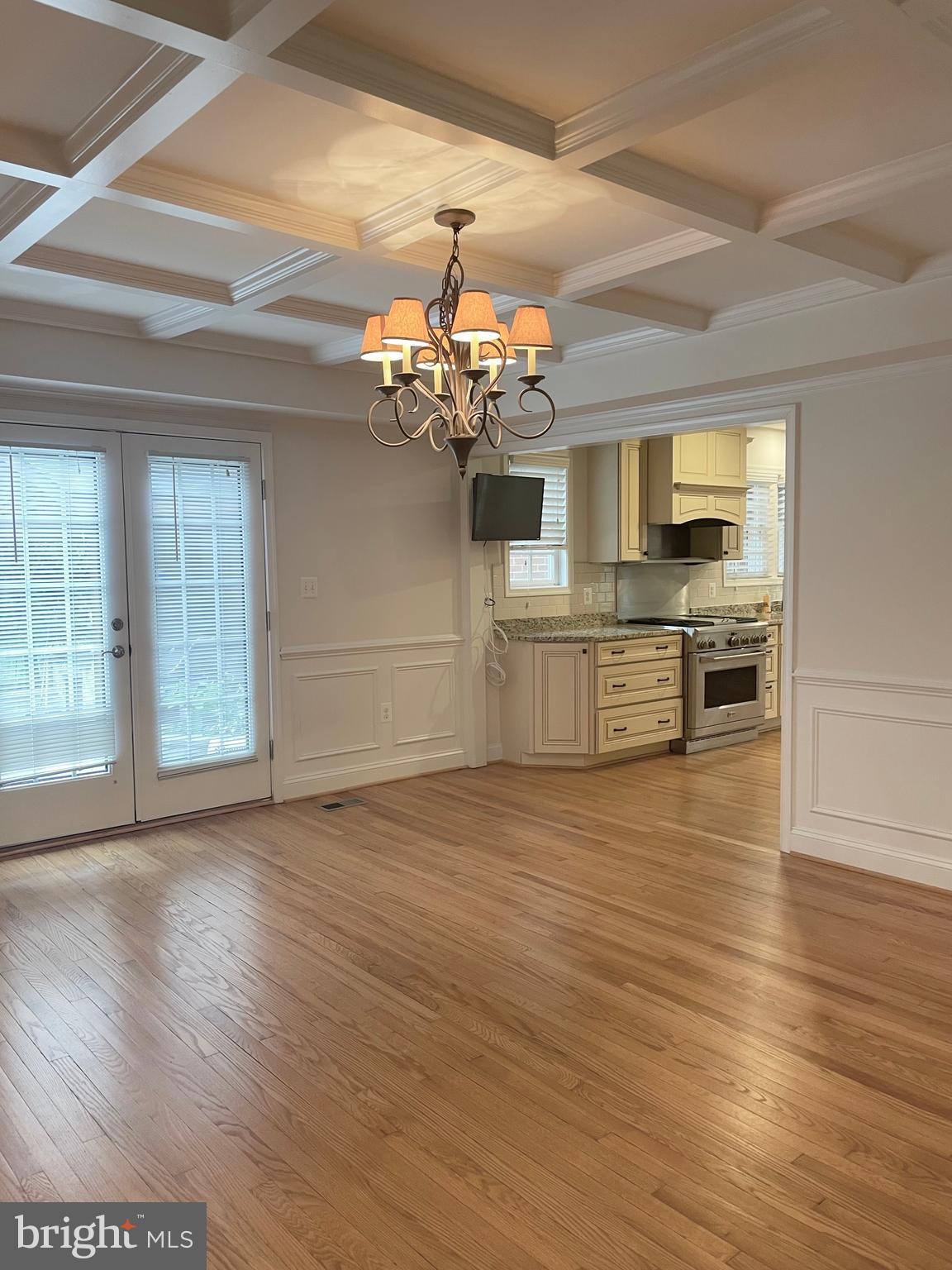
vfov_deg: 67.3
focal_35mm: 26
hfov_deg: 53.1
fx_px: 953
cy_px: 635
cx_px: 476
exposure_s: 1/60
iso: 125
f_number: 1.6
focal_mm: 4.2
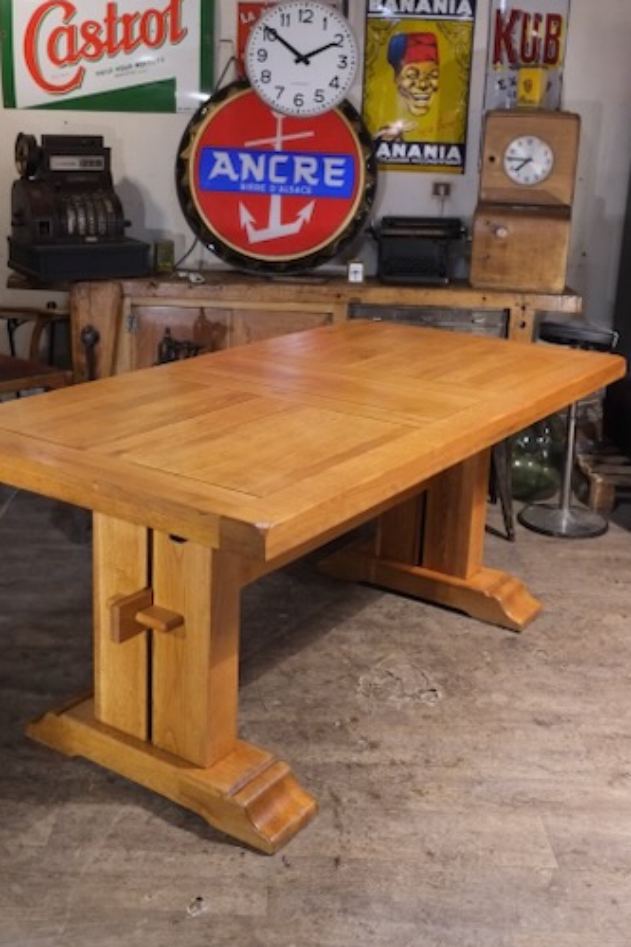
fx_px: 1105
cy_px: 400
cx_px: 275
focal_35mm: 42
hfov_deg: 31.8
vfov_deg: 46.3
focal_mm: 23
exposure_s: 1/125
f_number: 4
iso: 3200
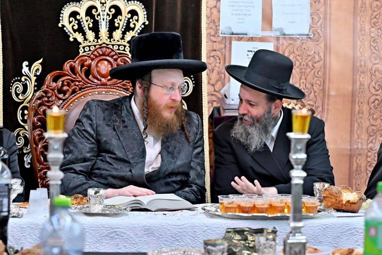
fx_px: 1315
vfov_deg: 11.0
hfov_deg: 16.5
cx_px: 191
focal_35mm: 124
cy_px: 128
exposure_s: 1/160
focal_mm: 83
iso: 640
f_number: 4
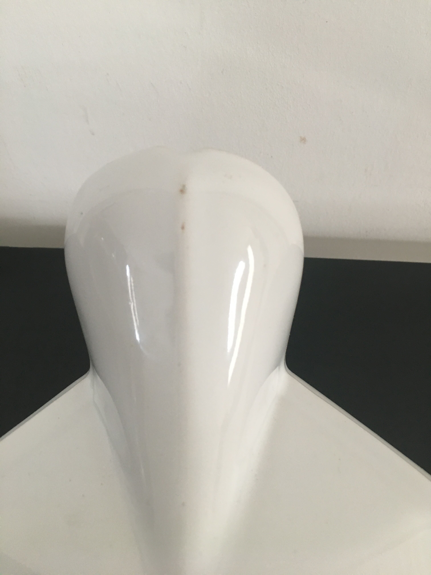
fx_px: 481
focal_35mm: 29
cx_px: 216
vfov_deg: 61.7
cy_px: 288
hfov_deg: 48.2
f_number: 2.2
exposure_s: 1/33
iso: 125
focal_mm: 4.15
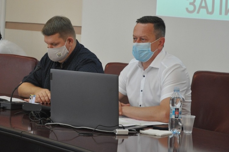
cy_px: 76
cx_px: 114
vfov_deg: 17.4
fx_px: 495
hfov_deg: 26.0
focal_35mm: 78
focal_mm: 52
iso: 800
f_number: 5.6
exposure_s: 1/40
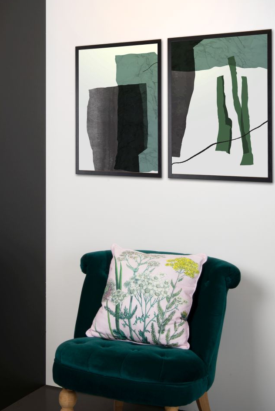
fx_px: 653
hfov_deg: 23.8
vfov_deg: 34.9
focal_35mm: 57
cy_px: 159
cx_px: 117
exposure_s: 1/15
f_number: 18
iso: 100
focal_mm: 45
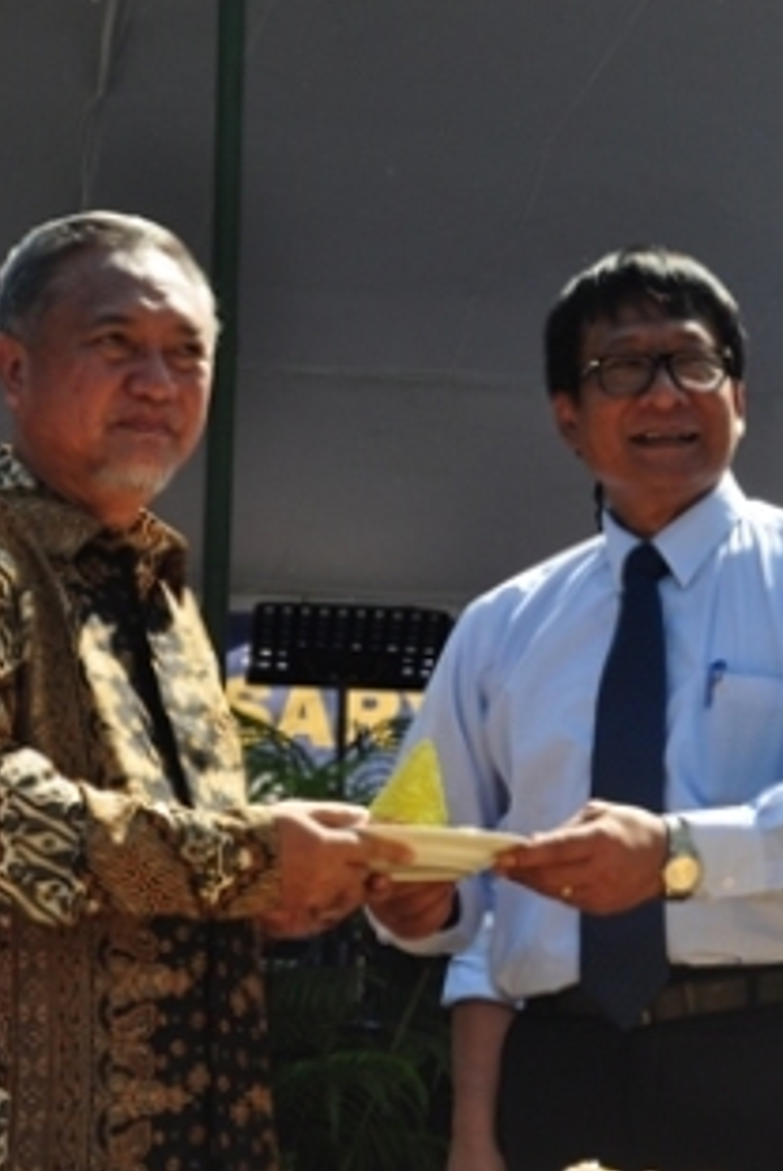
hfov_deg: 13.7
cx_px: 444
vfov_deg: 20.4
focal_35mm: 100
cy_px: 584
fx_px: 3255
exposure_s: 1/320
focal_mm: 44
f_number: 10
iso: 400
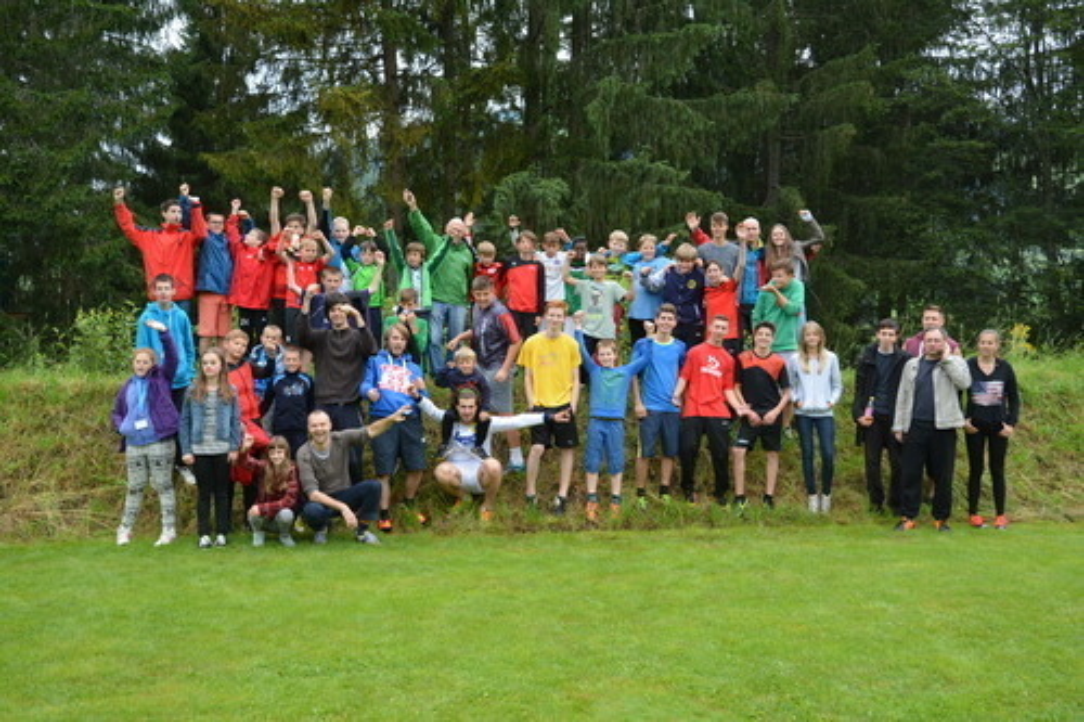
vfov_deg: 35.5
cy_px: 361
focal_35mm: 38
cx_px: 542
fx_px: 1129
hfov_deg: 51.3
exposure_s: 1/125
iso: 400
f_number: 5.6
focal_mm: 25
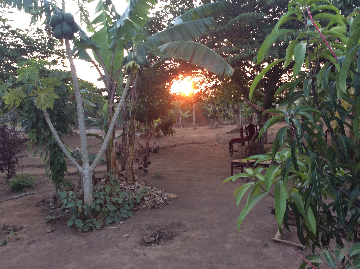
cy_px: 134
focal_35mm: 32
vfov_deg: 44.1
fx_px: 332
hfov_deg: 56.9
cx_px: 180
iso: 32
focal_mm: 3.3
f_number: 2.4
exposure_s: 1/33
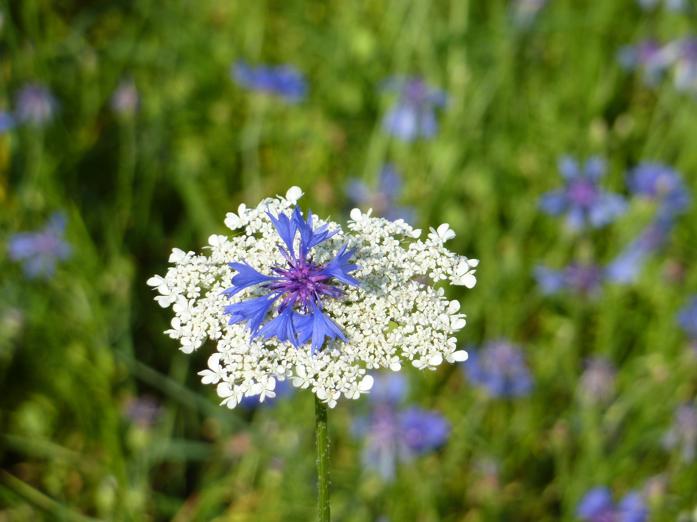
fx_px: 6041
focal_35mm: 300
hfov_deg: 6.6
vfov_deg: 5.0
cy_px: 261
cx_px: 348
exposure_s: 1/500
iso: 80
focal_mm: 49.2
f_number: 5.6
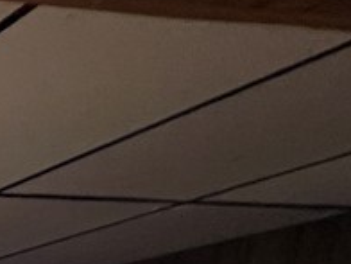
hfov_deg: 16.2
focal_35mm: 68
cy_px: 605
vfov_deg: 14.9
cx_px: -449
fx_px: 690
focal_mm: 1.57
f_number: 1.8
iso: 640
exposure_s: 1/60
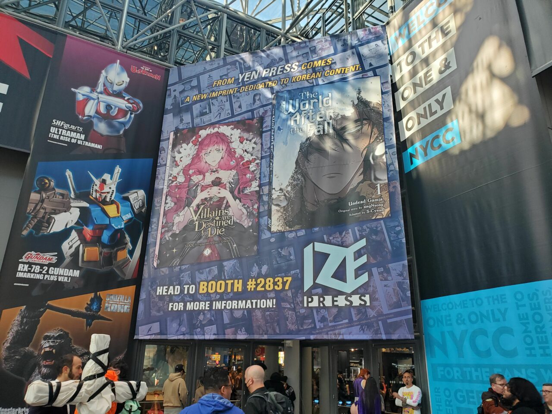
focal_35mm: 26
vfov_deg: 53.1
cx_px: 276
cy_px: 207
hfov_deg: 67.3
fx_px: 415
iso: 125
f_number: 2.4
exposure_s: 1/120
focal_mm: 4.3
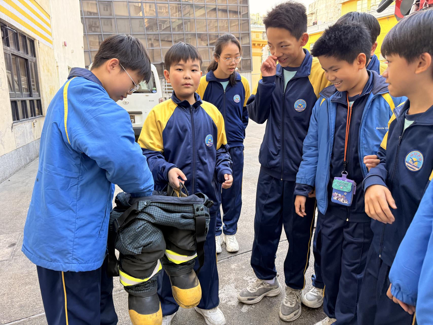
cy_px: 162
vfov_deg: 56.8
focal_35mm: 24
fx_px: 300
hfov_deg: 71.6
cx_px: 216
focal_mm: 6.76
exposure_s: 1/121
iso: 125
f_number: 1.78
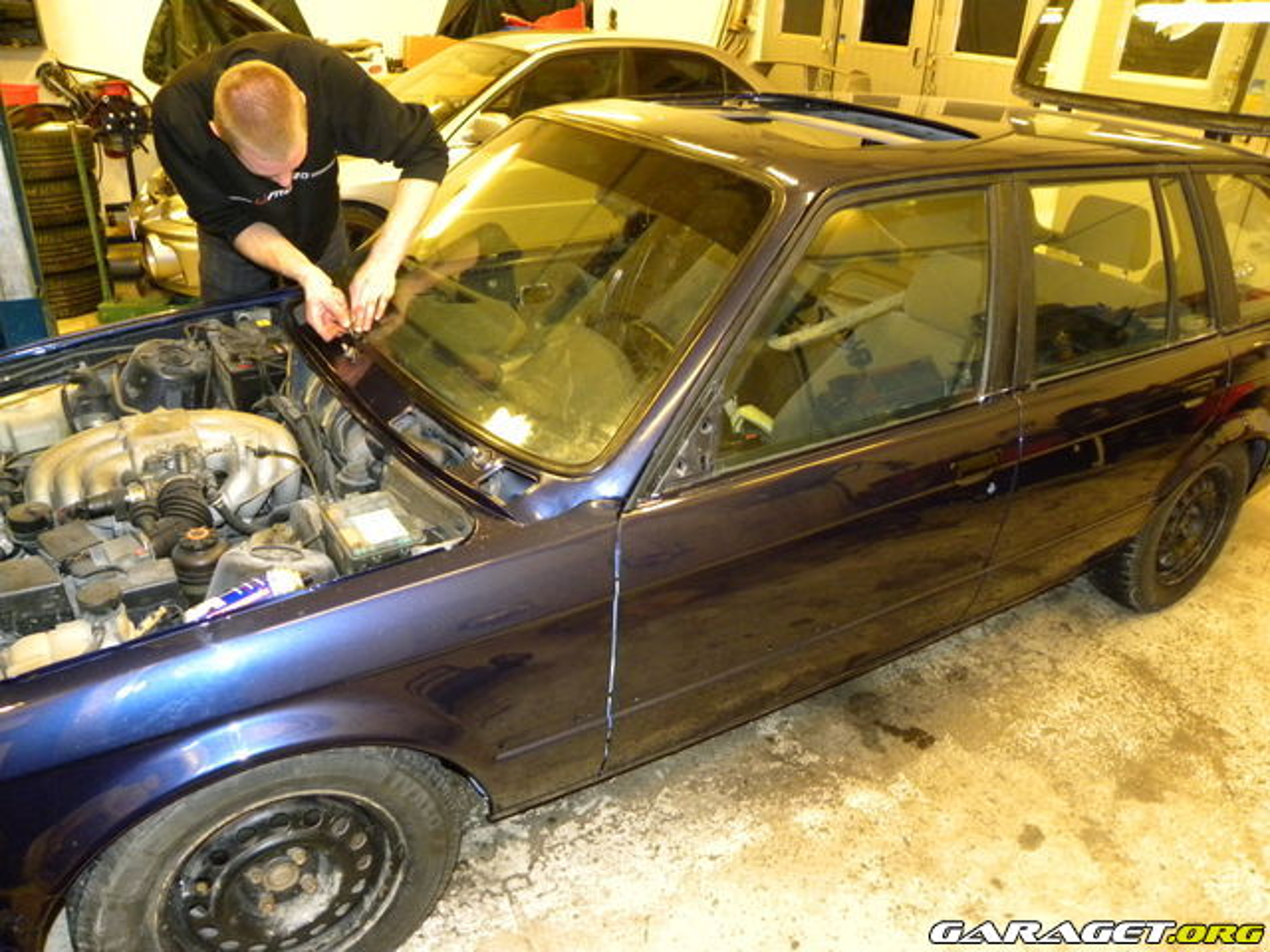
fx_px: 954
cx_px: 635
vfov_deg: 53.1
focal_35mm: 26
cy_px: 476
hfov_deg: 67.3
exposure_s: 1/30
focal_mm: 4.6
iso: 400
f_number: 2.8
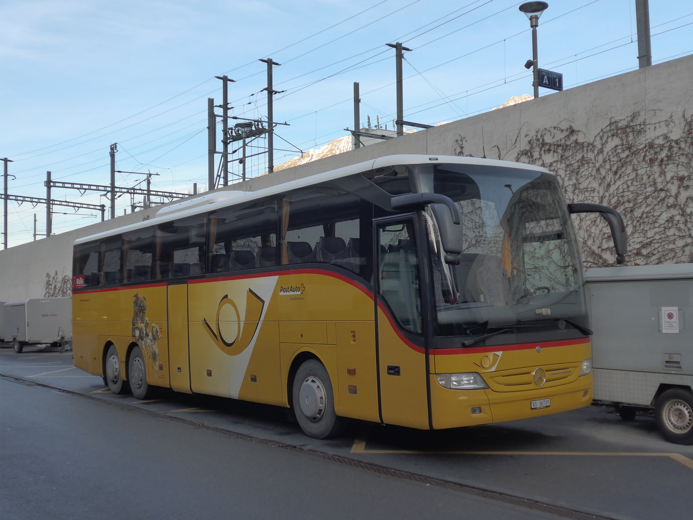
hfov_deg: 45.8
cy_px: 260
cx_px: 346
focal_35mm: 41
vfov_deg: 35.1
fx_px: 821
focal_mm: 8.4
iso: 160
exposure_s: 1/640
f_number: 2.6
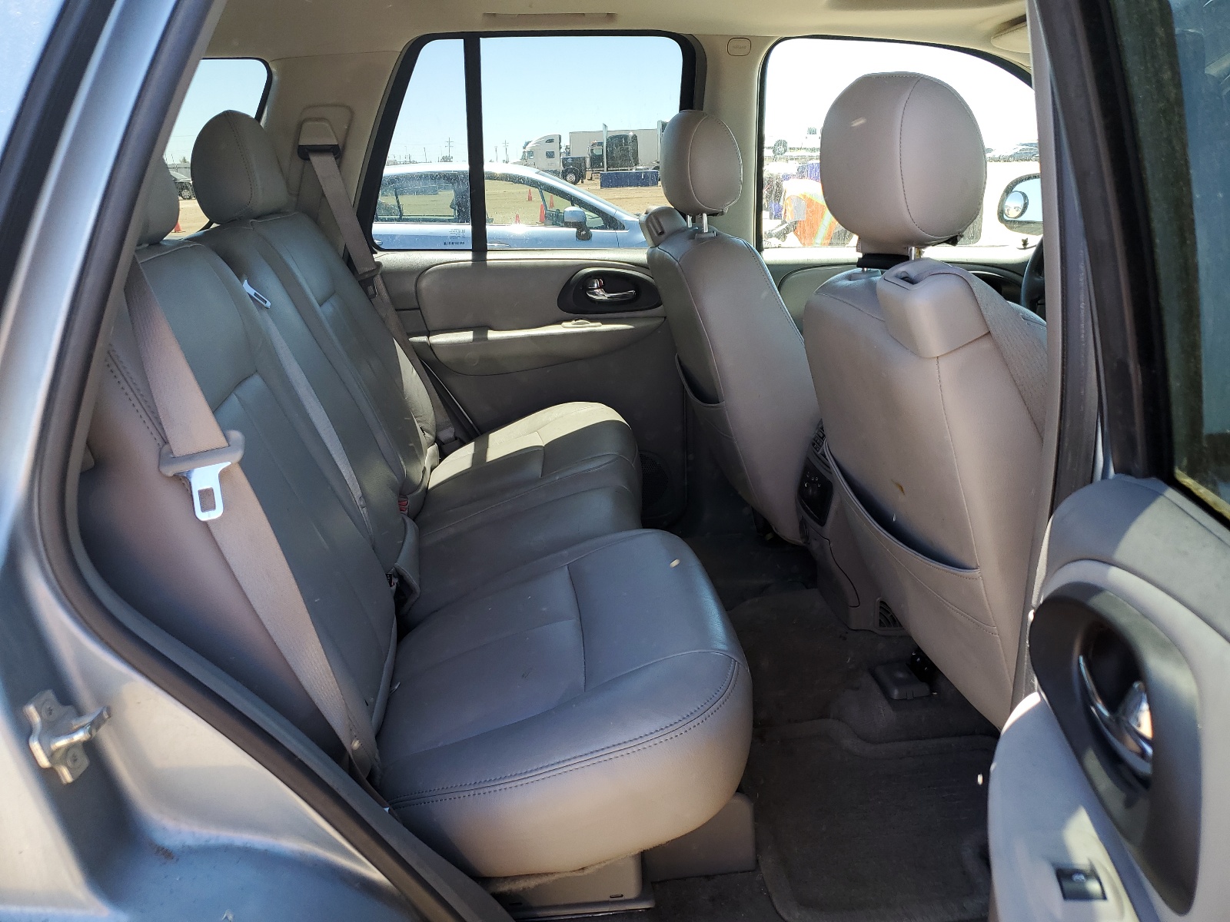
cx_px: 615
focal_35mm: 26
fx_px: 924
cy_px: 461
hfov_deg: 67.3
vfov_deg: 53.1
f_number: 1.5
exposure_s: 1/278
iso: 50
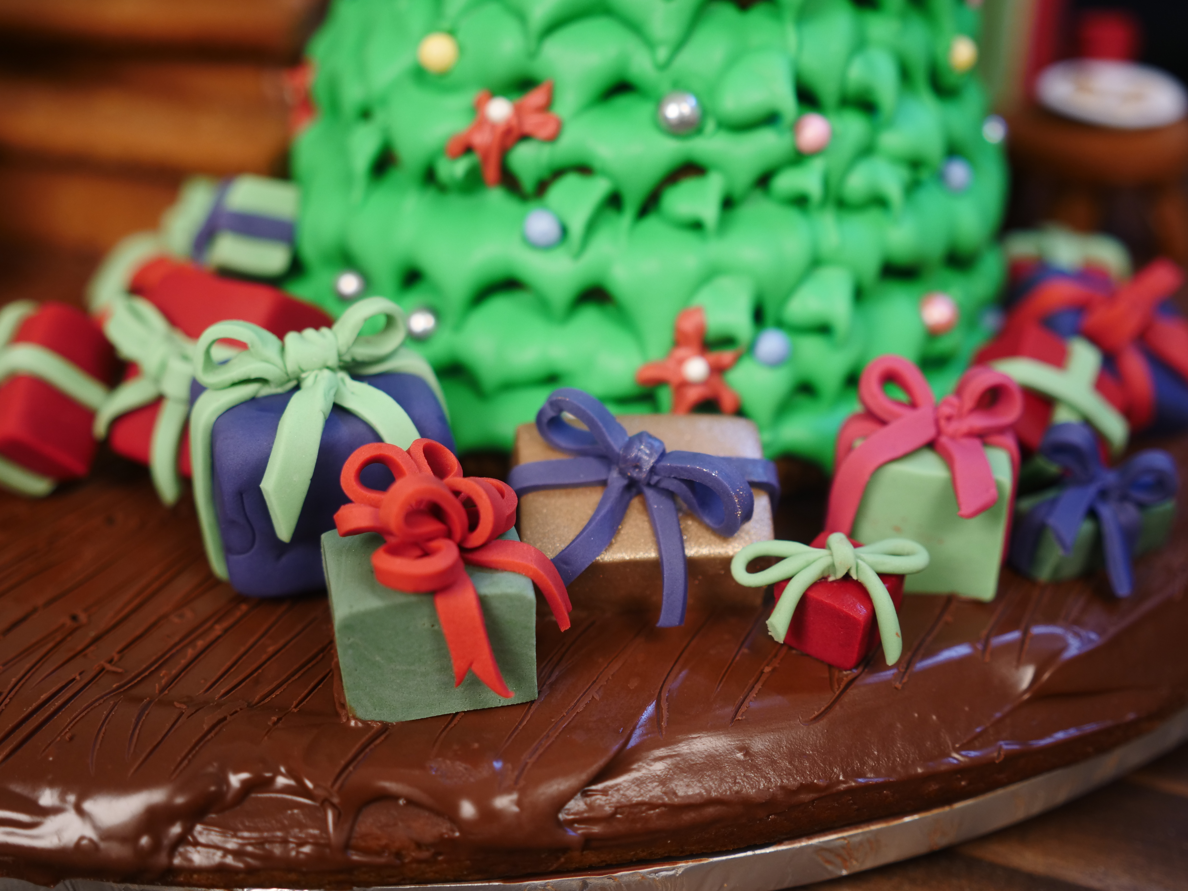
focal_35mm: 46
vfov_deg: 31.5
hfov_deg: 41.2
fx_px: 1579
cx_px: 594
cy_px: 446
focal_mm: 23
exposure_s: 1/160
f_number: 2.8
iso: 320
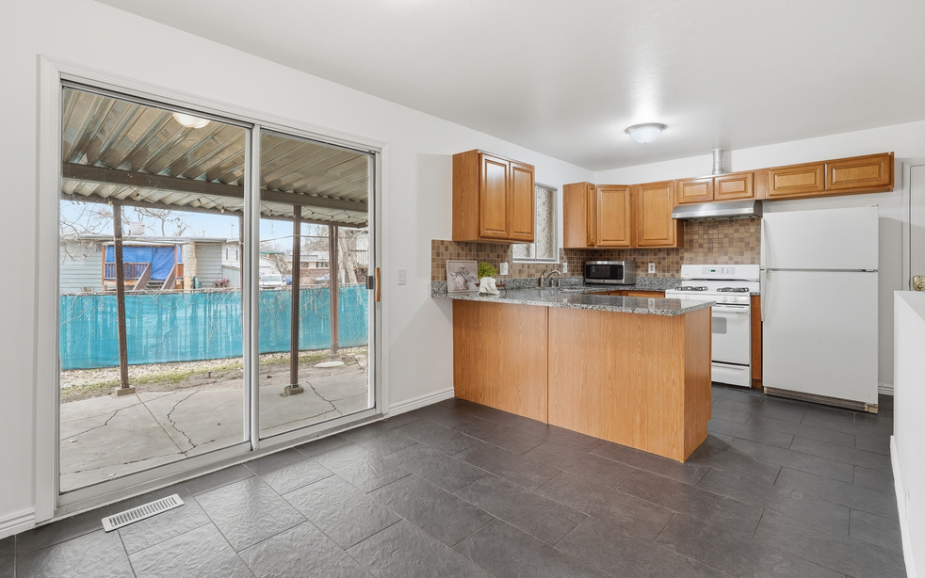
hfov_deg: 92.6
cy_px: 261
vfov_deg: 66.2
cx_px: 475
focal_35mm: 18
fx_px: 442
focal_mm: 16.5
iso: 250
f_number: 10
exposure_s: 1/125
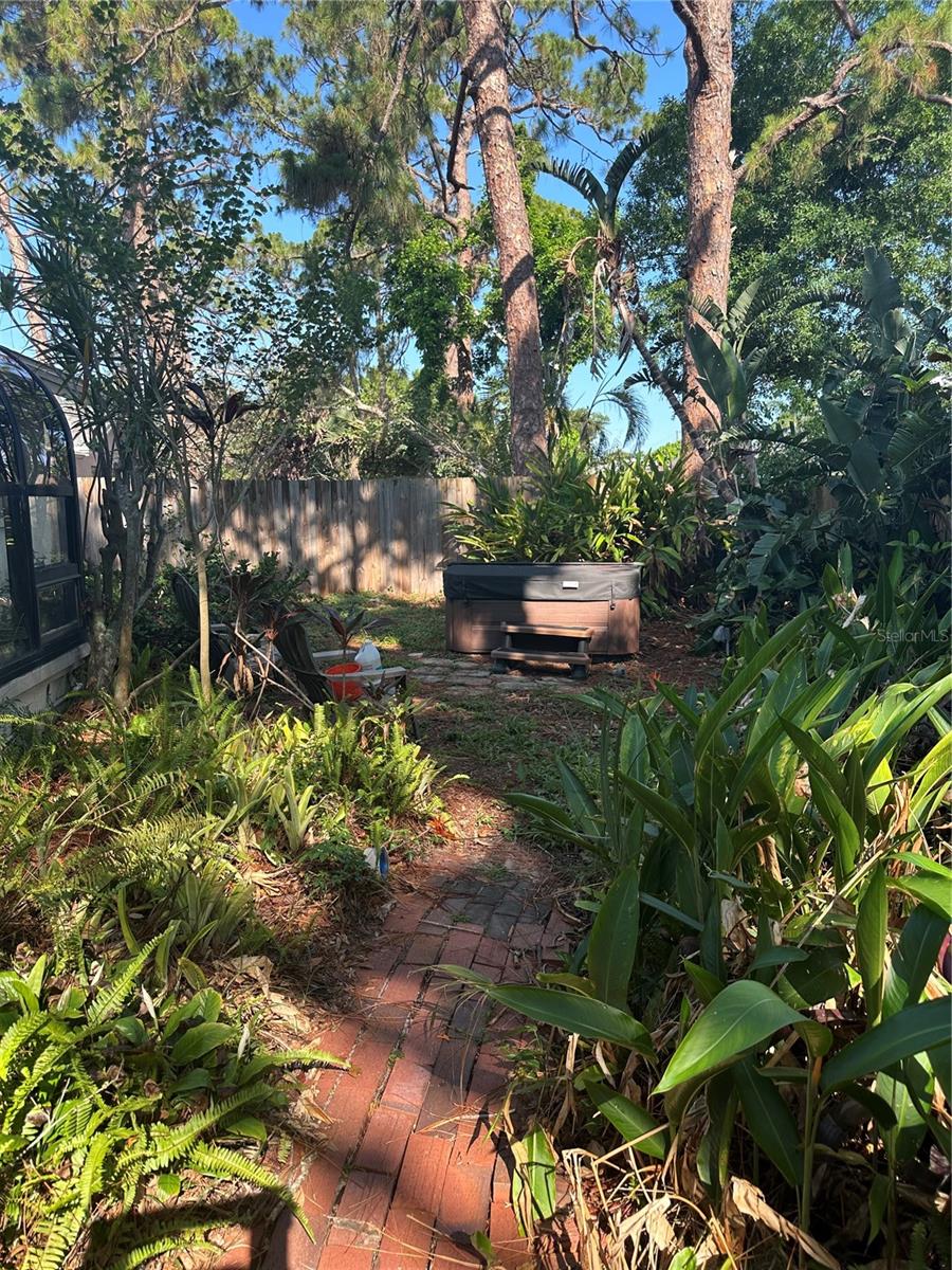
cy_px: 635
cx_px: 476
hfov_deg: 56.8
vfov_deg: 71.6
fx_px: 880
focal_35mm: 24
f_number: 1.78
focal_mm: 6.86
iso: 80
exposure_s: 1/756
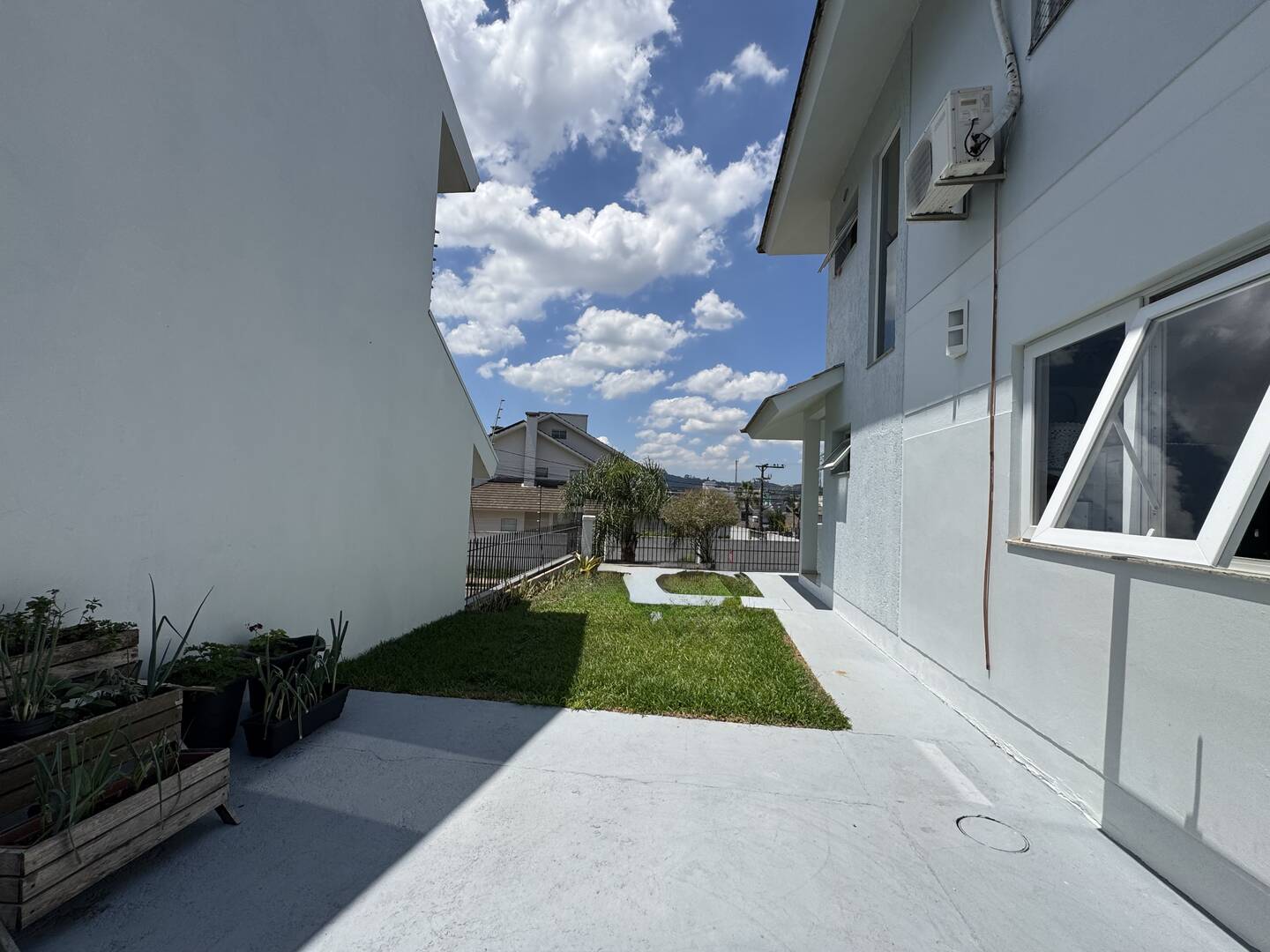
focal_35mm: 14
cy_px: 476
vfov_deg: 85.7
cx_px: 635
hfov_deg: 102.1
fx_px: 514
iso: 50
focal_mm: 2.22
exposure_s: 1/3390
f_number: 2.2
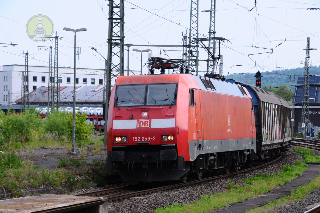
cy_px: 106
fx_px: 1265
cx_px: 160
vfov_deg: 9.6
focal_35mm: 142
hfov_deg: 14.4
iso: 400
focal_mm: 95
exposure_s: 1/200
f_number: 14
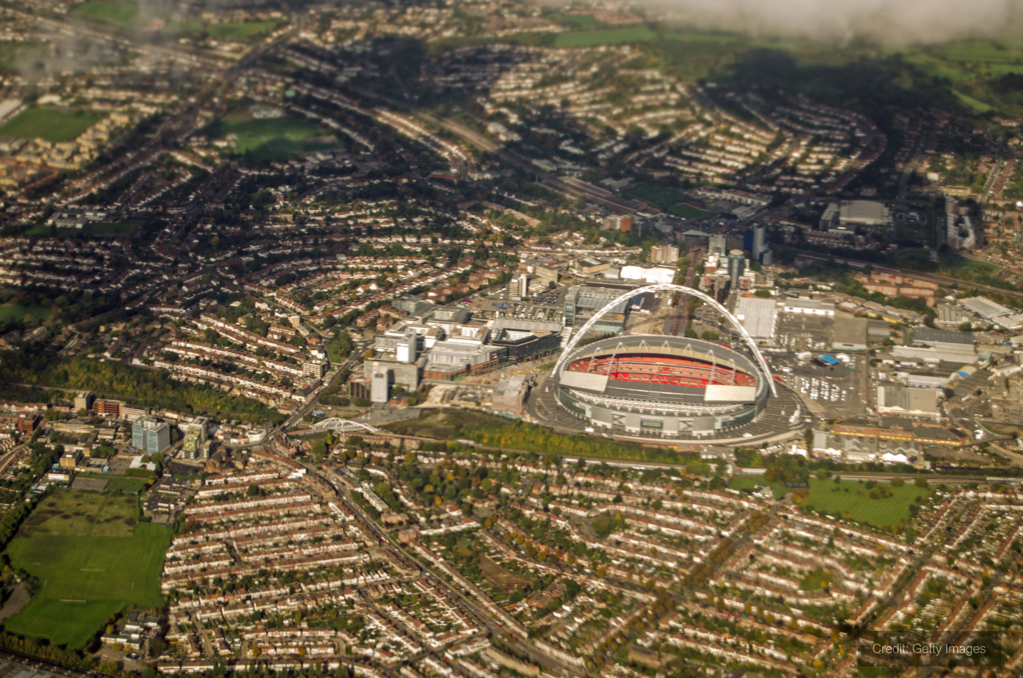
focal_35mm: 82
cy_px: 339
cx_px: 512
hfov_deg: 24.7
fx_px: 2340
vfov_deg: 16.5
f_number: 5.6
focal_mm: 55
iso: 125
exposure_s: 1/160
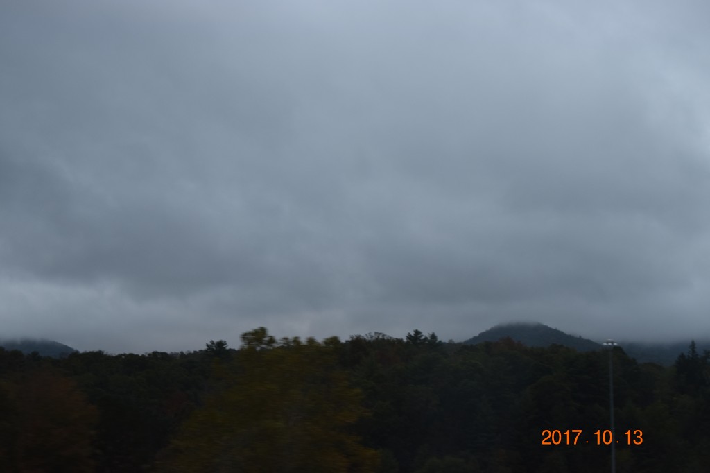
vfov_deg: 22.6
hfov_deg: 33.4
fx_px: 1183
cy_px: 236
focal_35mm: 60
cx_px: 355
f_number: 5
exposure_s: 1/100
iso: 400
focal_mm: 40
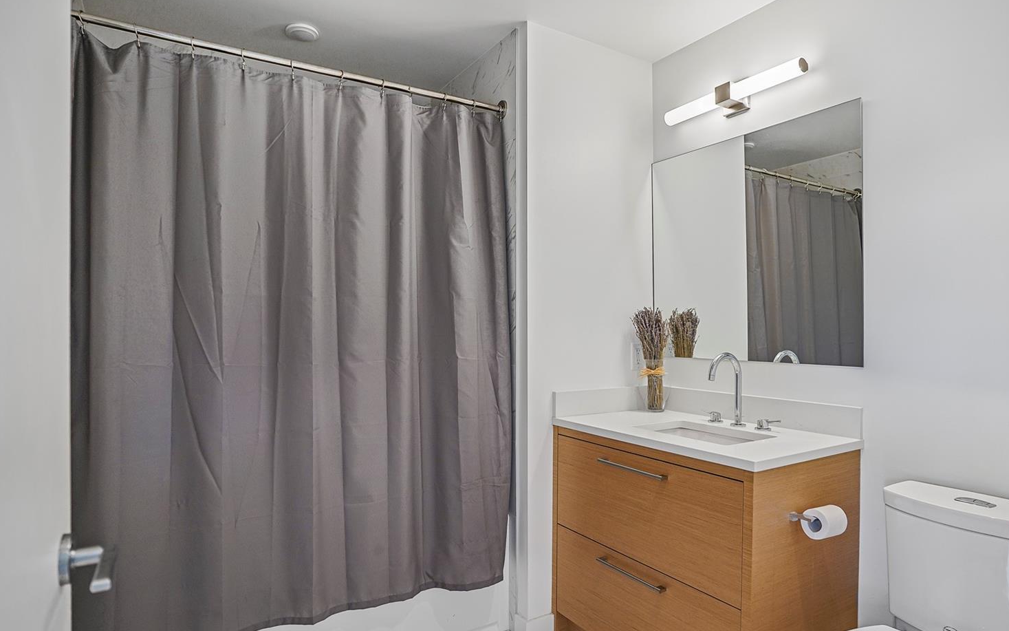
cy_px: 337
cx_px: 522
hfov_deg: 85.0
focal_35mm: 20
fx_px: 550
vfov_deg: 59.6
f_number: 2.8
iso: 250
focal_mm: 18
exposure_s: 1/60
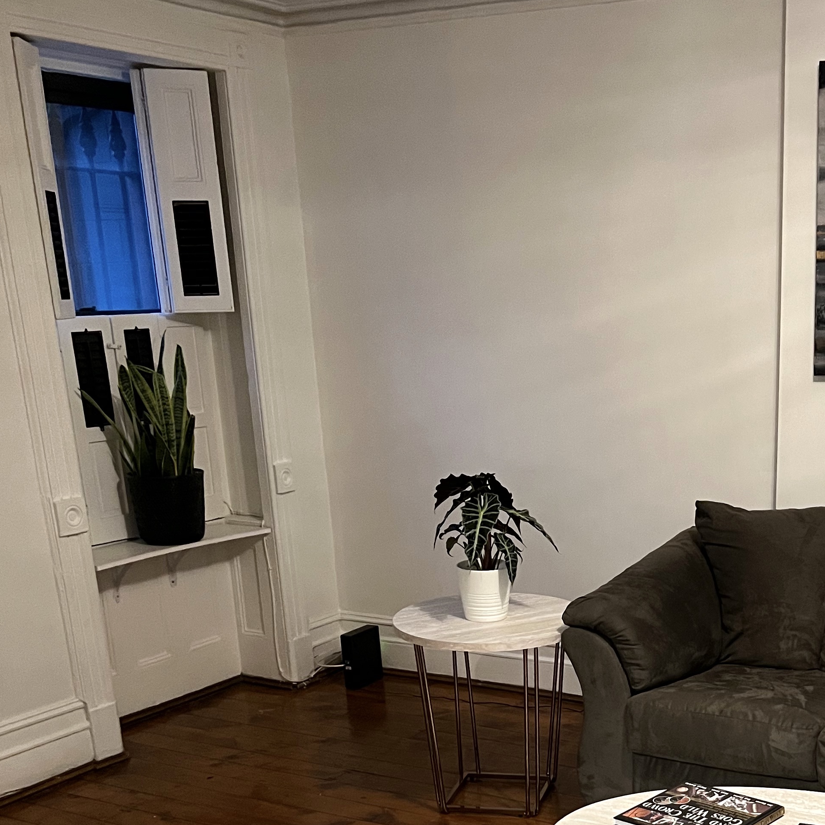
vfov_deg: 33.8
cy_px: 709
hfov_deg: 34.4
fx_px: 1294
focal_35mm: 48
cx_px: 644
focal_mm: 5.7
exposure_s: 1/60
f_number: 1.5
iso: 400
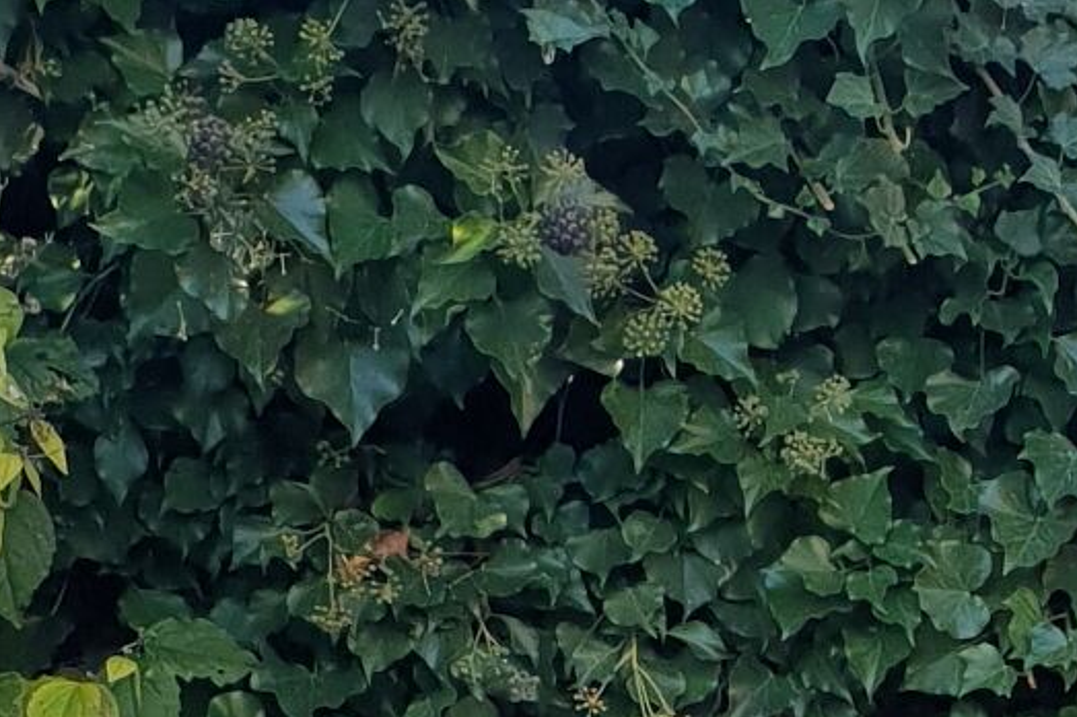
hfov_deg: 13.4
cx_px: 1281
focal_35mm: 149
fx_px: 4455
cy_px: 1644
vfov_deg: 8.5
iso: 80
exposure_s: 1/100
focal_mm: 4.3
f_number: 2.4
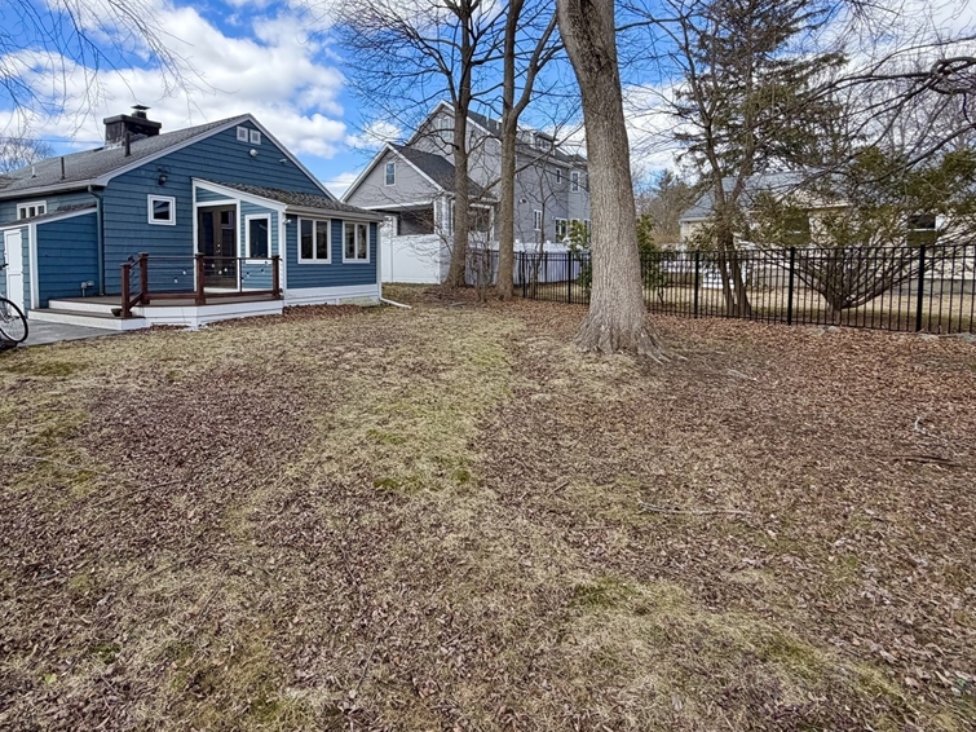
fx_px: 536
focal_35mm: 19
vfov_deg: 67.6
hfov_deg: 84.1
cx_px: 418
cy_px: 275
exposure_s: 1/717
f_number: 2.2
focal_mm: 2.22
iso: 40
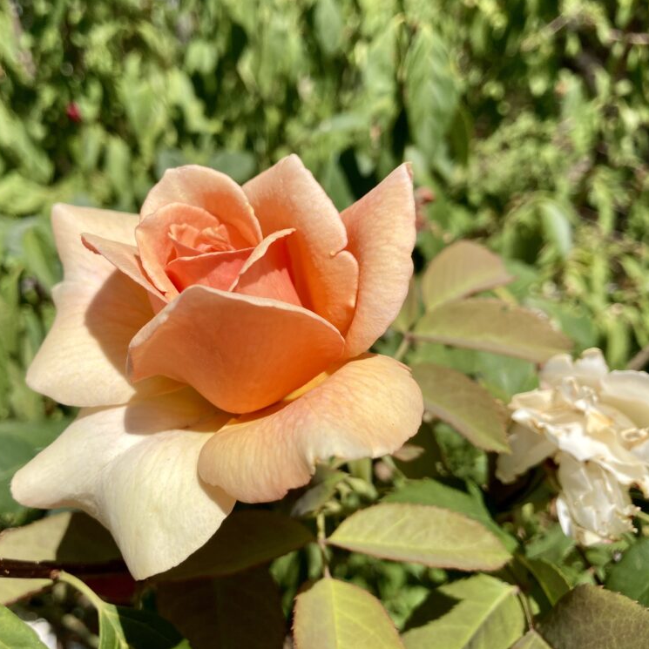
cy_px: 317
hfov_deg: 48.3
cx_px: 283
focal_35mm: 34
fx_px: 721
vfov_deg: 48.4
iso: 20
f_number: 1.8
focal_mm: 3.99
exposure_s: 1/2667
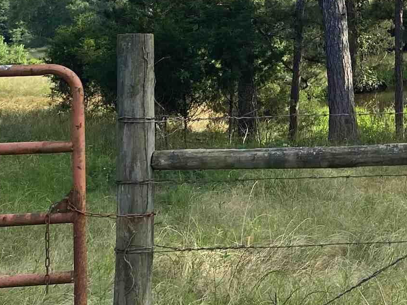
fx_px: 1105
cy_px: -36
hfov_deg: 18.8
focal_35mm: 94
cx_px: 576
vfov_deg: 15.3
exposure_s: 1/767
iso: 32
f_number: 1.8
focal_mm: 4.25
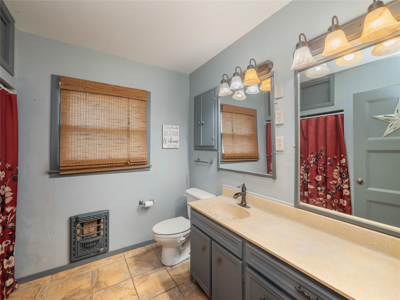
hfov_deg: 102.1
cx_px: 200
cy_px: 150
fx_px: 162
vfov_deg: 85.7
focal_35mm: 14
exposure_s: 1/13
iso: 500
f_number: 5
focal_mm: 7
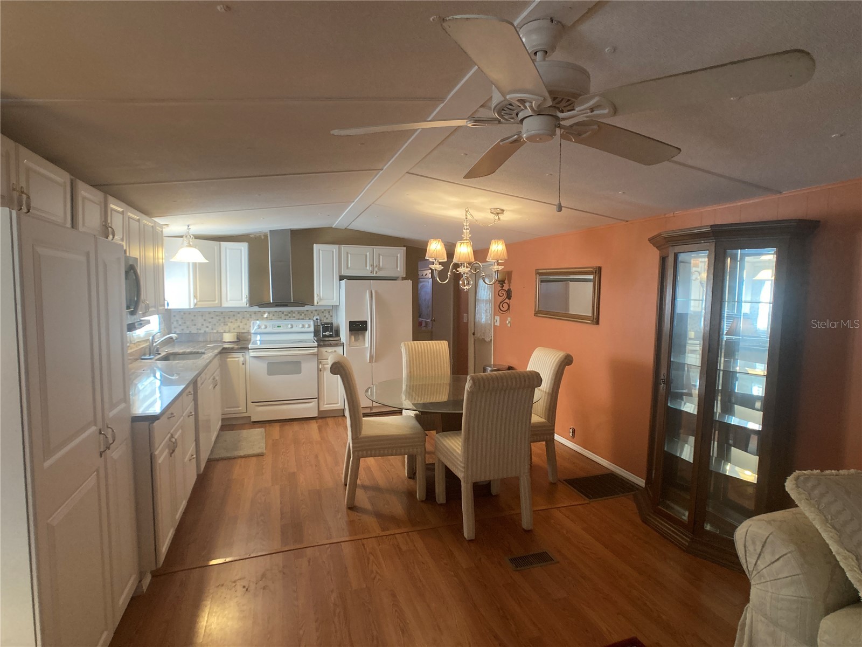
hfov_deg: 63.4
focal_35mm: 28
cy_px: 324
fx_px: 697
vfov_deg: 49.7
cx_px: 431
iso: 200
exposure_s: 1/60
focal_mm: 3.99
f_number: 1.8
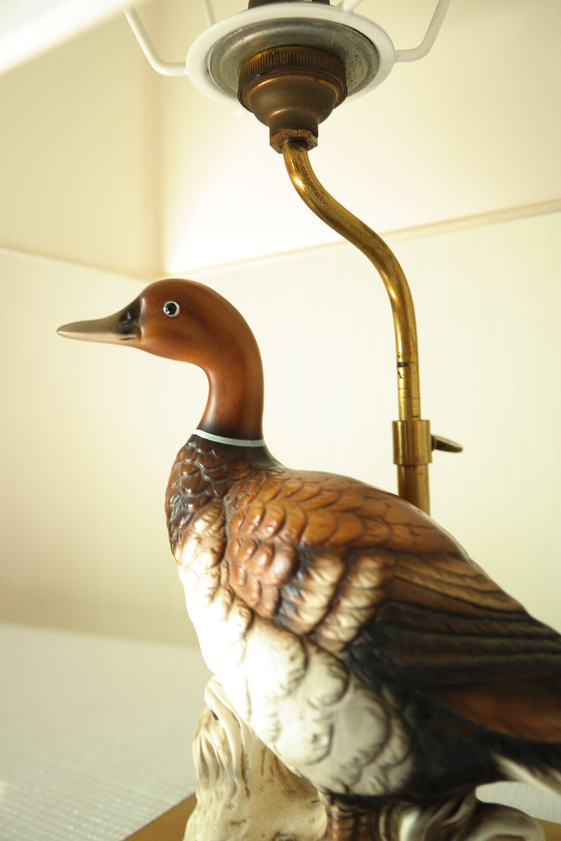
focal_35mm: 30
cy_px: 420
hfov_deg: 43.6
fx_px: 701
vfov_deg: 61.9
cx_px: 280
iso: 200
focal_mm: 20
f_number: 5.6
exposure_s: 1/25
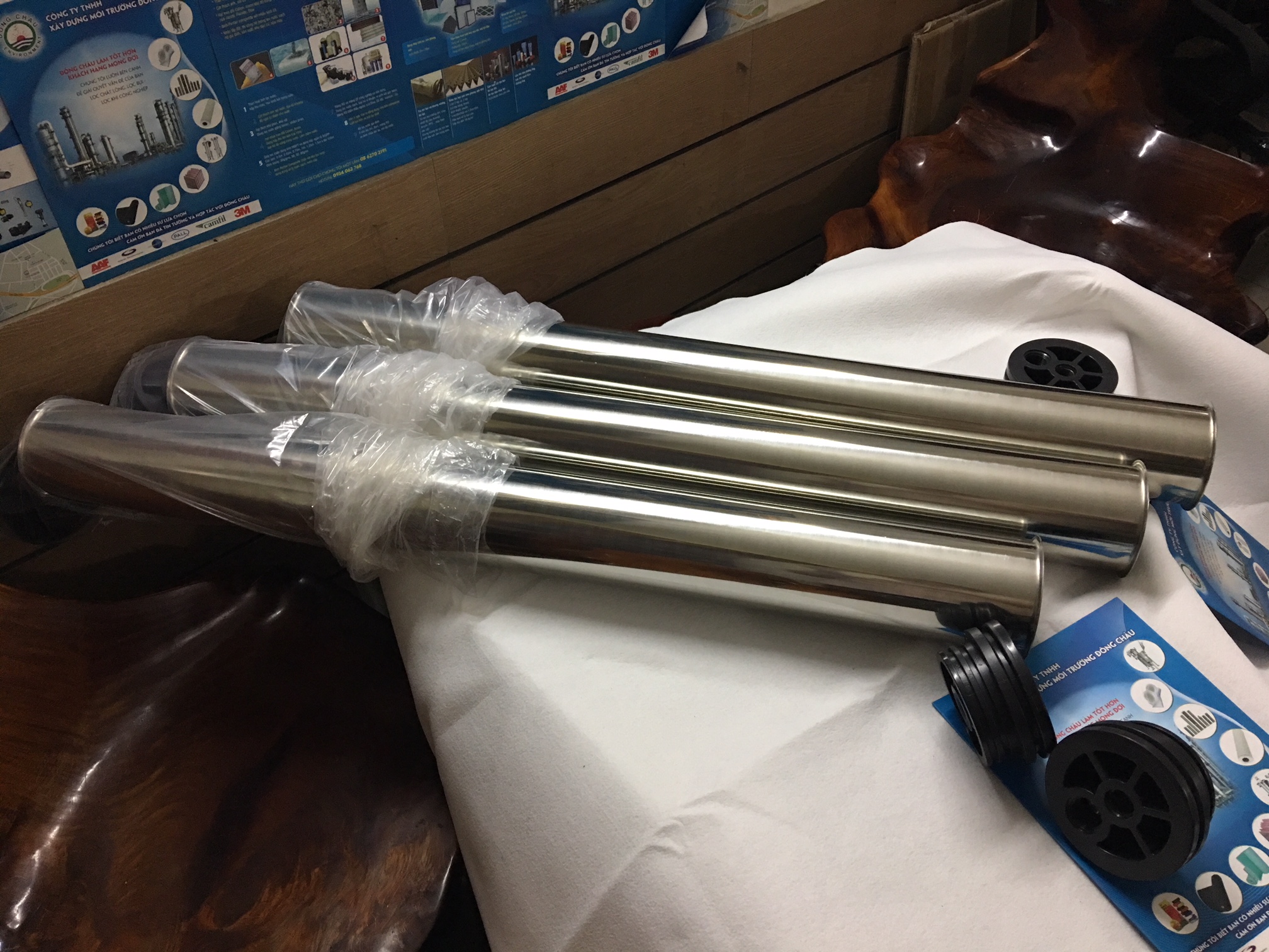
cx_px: 634
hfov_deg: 61.7
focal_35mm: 29
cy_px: 476
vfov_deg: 48.2
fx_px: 1063
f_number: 2.2
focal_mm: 4.15
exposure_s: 1/17
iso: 125
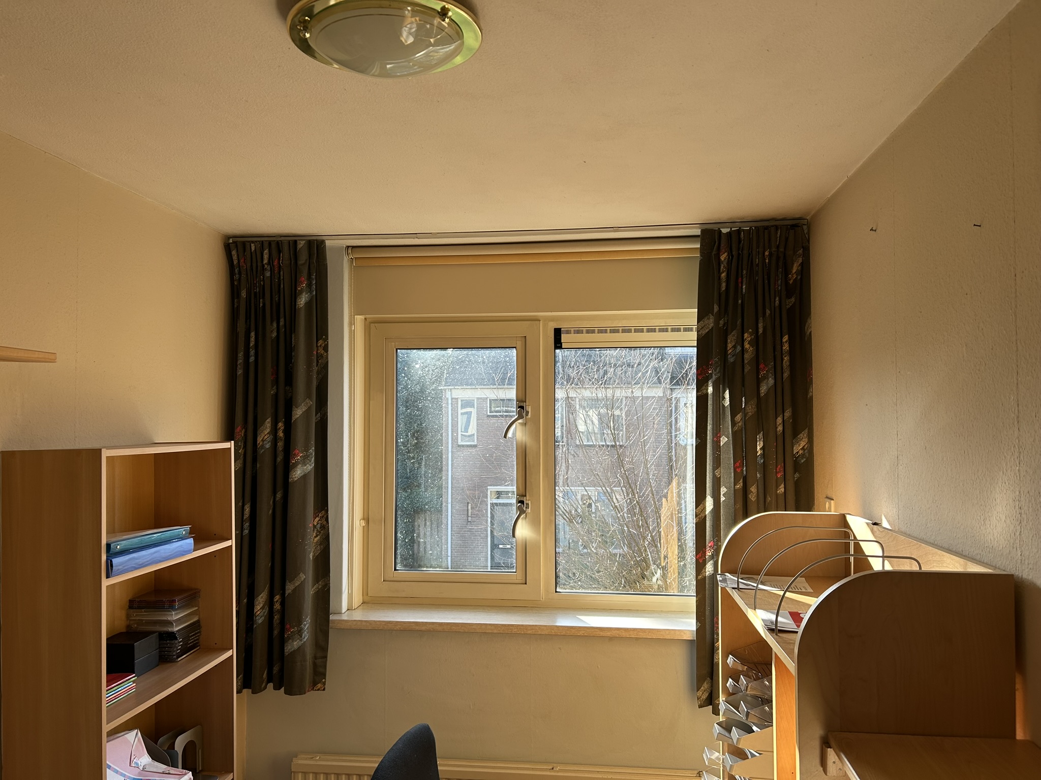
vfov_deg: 53.1
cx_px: 520
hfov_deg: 67.3
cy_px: 390
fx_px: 782
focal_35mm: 26
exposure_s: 1/183
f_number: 1.5
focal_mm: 5.7
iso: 40
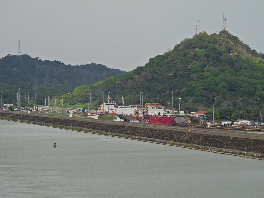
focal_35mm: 171
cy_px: 99
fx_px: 1304
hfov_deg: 11.6
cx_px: 132
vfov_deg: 8.7
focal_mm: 30.3
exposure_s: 1/800
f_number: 4.5
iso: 100
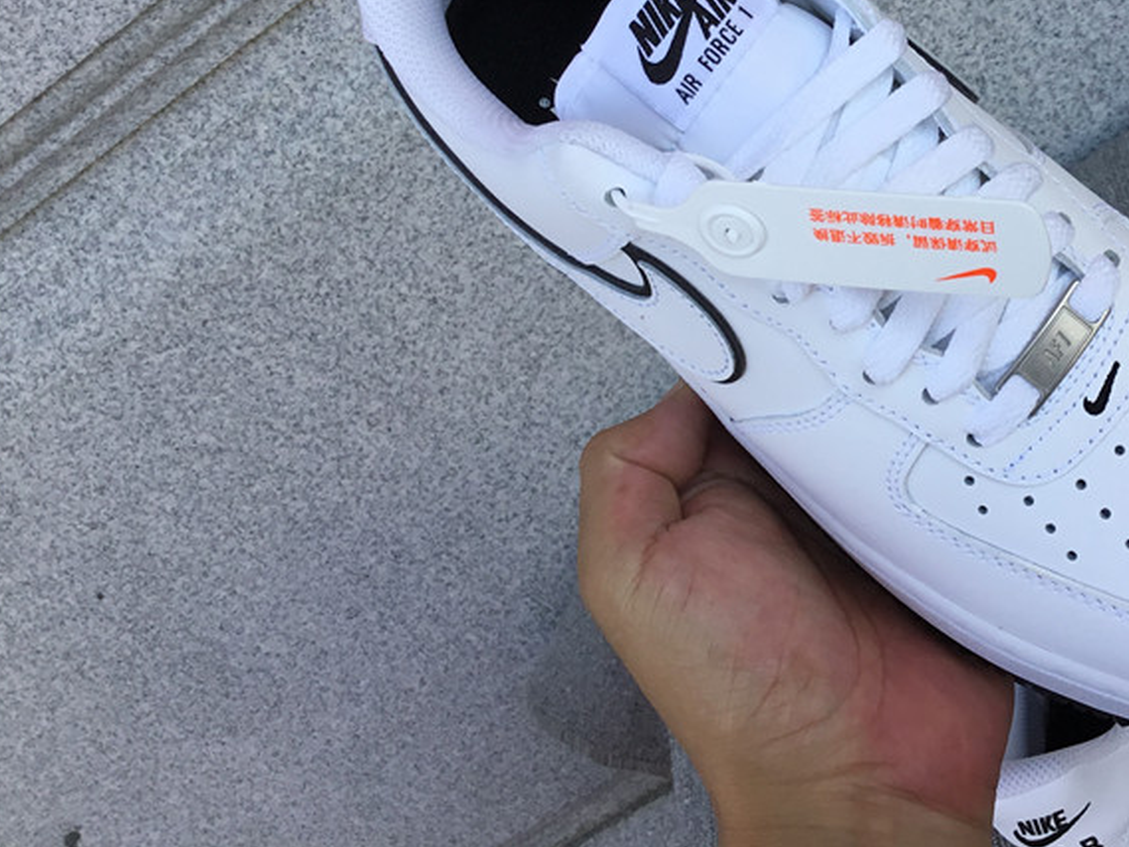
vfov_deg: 29.1
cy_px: 185
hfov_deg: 37.7
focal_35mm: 49
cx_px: 881
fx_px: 1598
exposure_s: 1/426
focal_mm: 3.3
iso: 25
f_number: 2.4
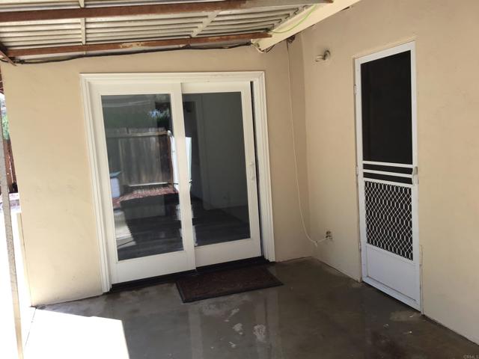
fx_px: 429
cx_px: 240
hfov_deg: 58.4
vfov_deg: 45.4
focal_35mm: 31
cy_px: 180
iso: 25
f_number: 2.4
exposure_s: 1/120
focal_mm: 3.3
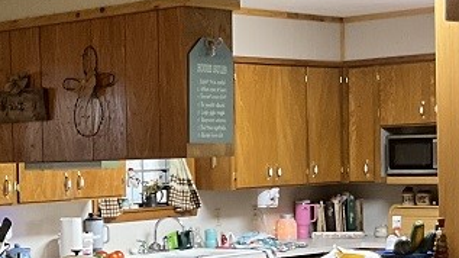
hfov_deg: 20.3
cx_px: -6
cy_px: 228
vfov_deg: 11.8
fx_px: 1241
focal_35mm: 102
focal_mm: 3
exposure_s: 1/40
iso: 250
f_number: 1.8
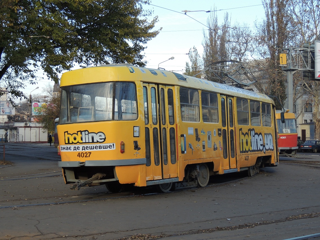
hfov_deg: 27.8
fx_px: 647
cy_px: 120
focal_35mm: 70
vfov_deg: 21.0
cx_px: 160
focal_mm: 12.4
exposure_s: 1/250
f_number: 3.9
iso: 100
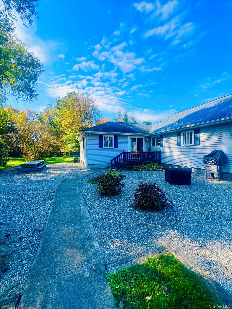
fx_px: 116
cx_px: 116
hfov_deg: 89.9
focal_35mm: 13
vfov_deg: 106.2
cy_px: 154
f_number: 1.8
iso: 32
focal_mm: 1.57
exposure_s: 1/558
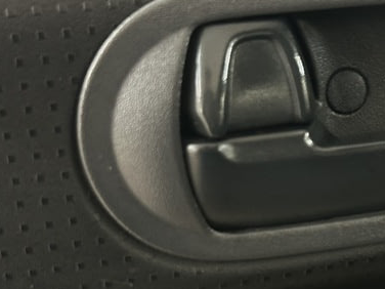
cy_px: 338
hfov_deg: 16.8
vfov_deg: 12.6
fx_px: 1279
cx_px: 373
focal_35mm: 115
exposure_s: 1/33
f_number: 1.78
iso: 400
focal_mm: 6.86
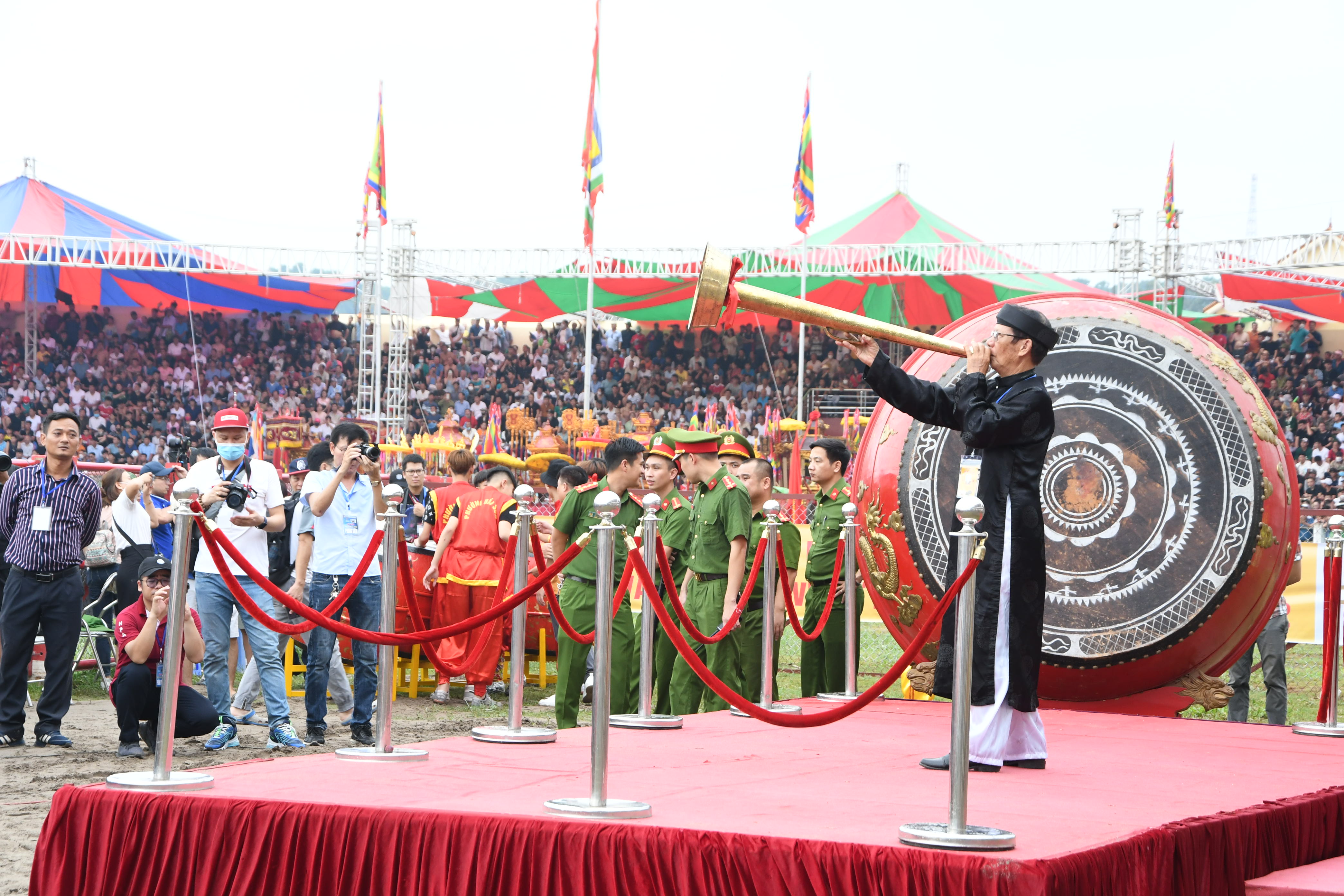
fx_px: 2912
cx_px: 672
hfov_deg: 26.0
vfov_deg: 17.5
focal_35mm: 78
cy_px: 448
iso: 640
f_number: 7.1
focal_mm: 52
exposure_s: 1/200
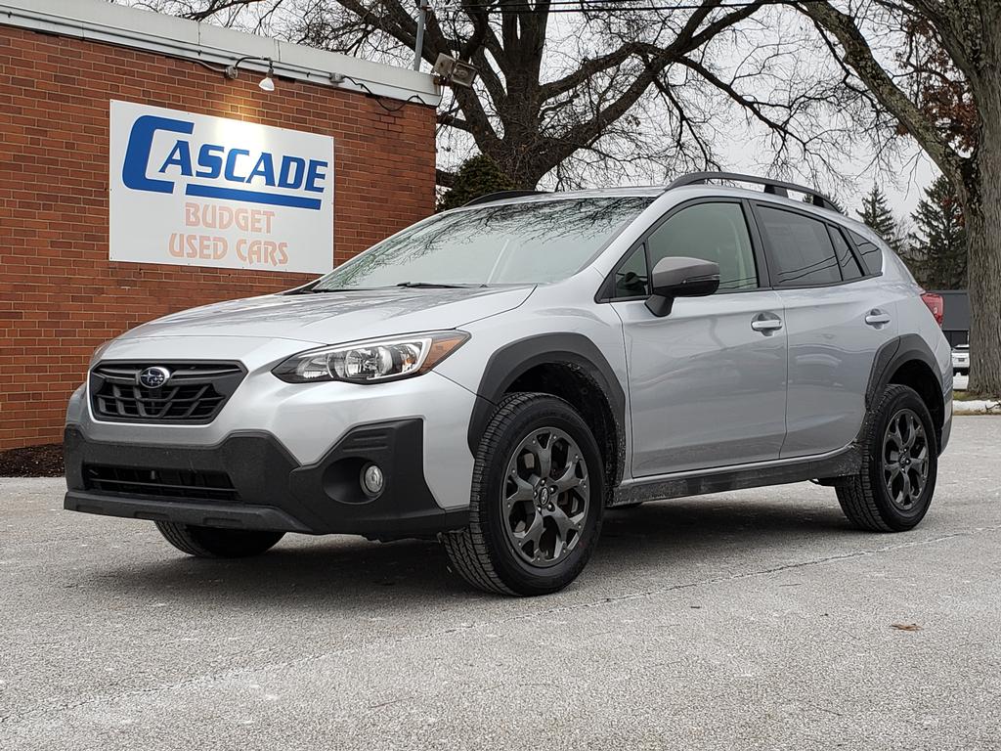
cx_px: 500
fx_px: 752
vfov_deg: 53.1
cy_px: 376
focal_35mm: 26
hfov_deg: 67.3
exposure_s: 1/60
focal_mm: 4.3
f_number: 2.4
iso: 50
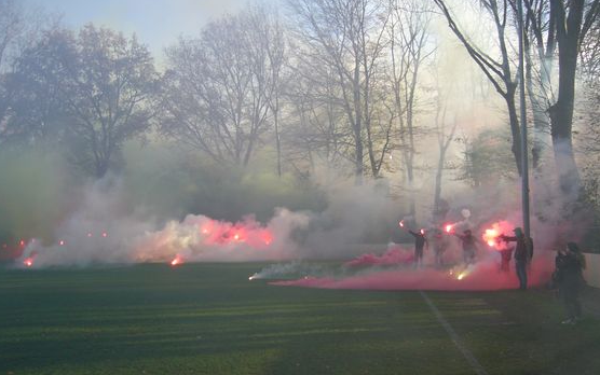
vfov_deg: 33.6
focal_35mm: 38
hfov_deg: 51.5
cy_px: 209
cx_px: 297
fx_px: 622
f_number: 2.8
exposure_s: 1/250
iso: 50
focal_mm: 5.8
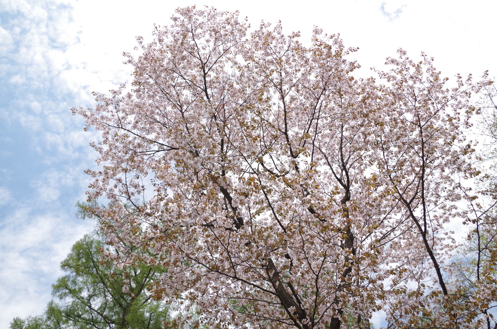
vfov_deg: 42.1
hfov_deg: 60.4
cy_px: 164
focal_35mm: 31
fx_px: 427
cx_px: 248
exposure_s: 1/320
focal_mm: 21.25
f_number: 5
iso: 100
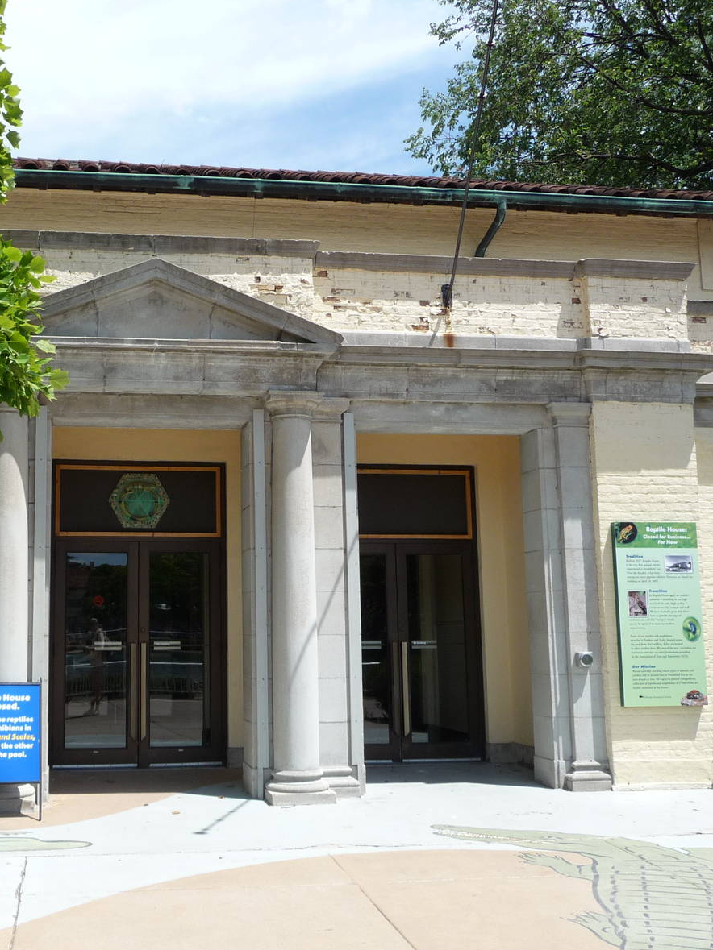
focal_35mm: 38
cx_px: 186
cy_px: 479
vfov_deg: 49.0
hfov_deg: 36.9
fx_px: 1044
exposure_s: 1/800
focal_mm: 4.7
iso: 100
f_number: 3.3
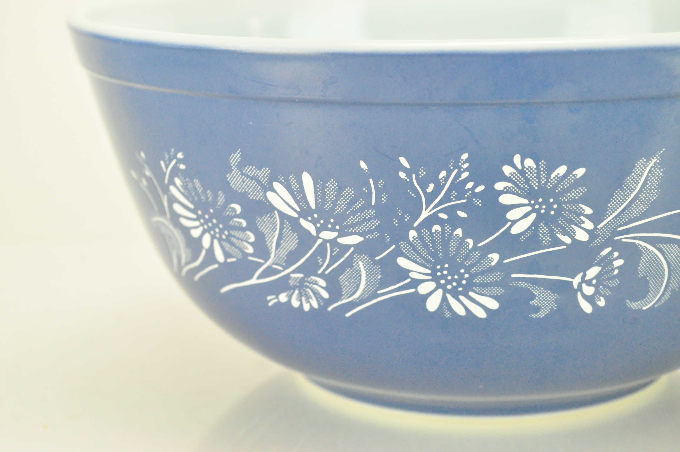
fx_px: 1556
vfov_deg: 16.5
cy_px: 226
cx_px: 340
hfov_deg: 24.6
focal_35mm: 82
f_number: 8
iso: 3200
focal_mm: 55
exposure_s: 1/200
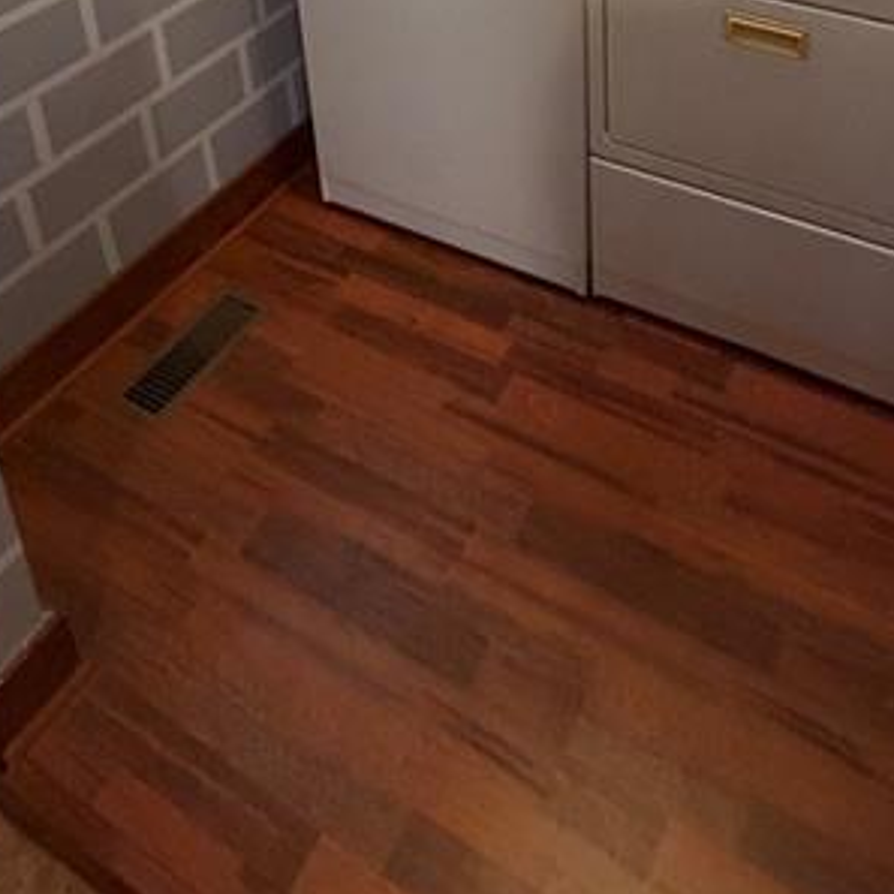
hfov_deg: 49.8
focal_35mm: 32
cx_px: 629
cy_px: -208
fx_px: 935
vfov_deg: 37.2
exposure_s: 1/60
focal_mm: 2.22
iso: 500
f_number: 2.2
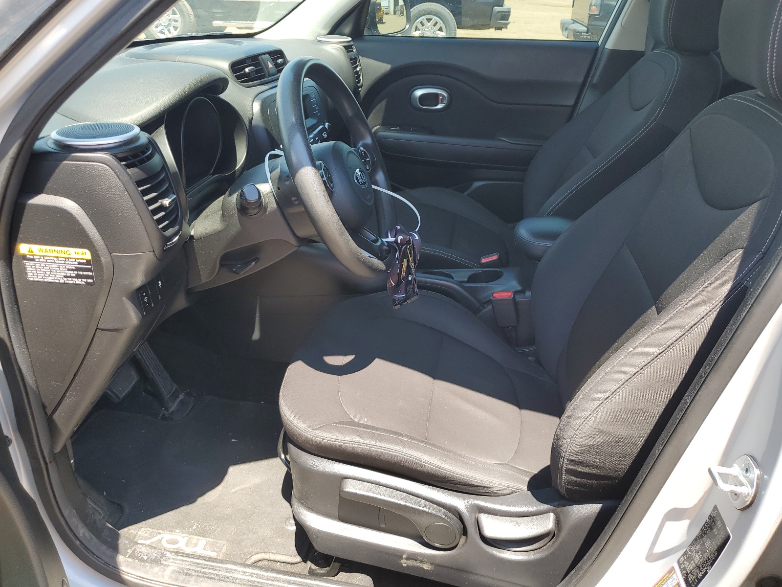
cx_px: 391
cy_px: 294
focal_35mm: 26
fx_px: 587
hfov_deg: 67.3
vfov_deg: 53.1
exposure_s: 1/345
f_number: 1.5
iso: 50
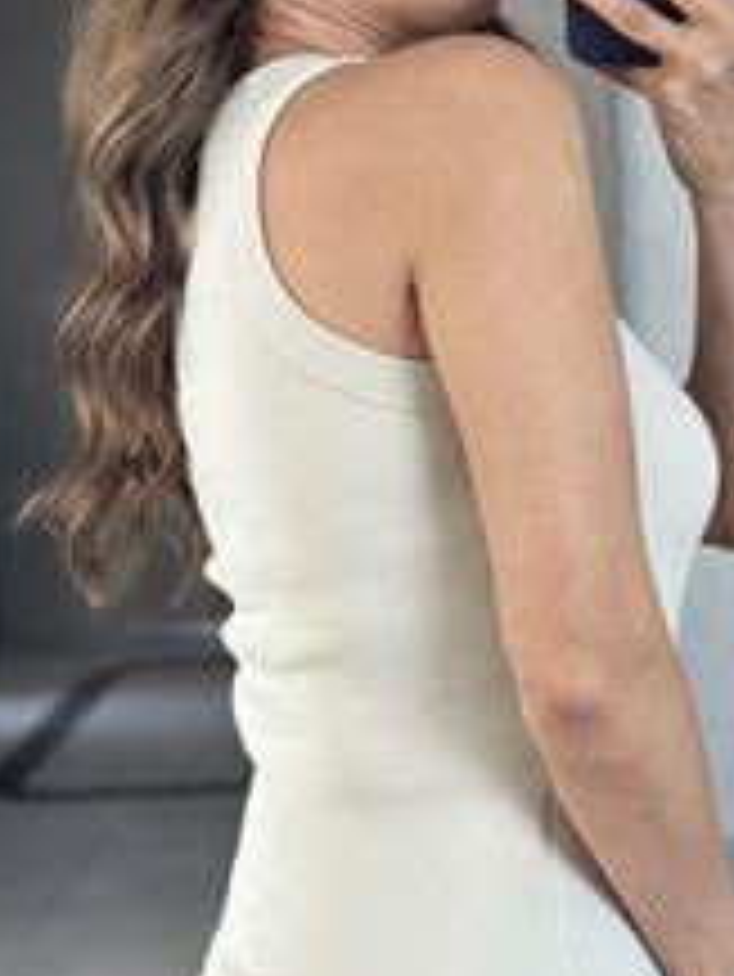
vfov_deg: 17.6
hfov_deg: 13.2
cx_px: 441
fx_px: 3163
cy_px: 522
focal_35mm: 112
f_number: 1.78
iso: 125
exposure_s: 1/75
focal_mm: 6.86
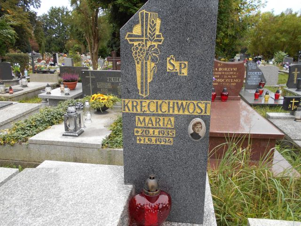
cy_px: 113
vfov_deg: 53.1
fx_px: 226
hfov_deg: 67.3
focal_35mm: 26
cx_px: 150
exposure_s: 1/200
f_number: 3.2
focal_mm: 4.6
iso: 80
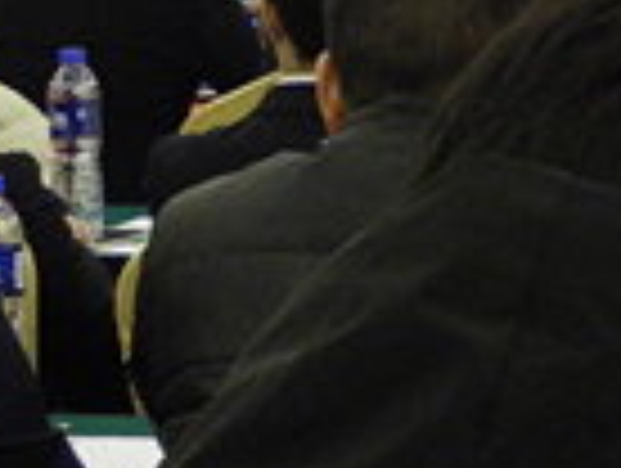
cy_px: -207
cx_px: 1228
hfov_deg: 8.5
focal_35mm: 220
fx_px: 3954
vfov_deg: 6.7
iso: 400
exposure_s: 1/30.5
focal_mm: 8.1
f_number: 3.2
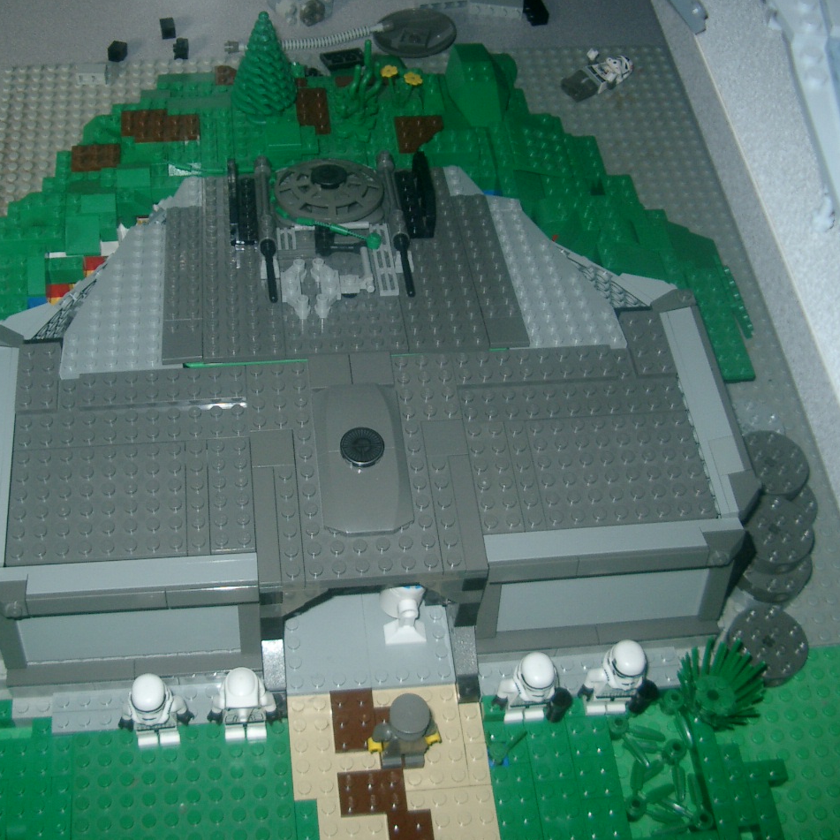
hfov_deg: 38.2
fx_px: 1208
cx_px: 343
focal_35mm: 44
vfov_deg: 38.3
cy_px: 419
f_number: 2.6
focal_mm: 7.6
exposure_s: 1/60
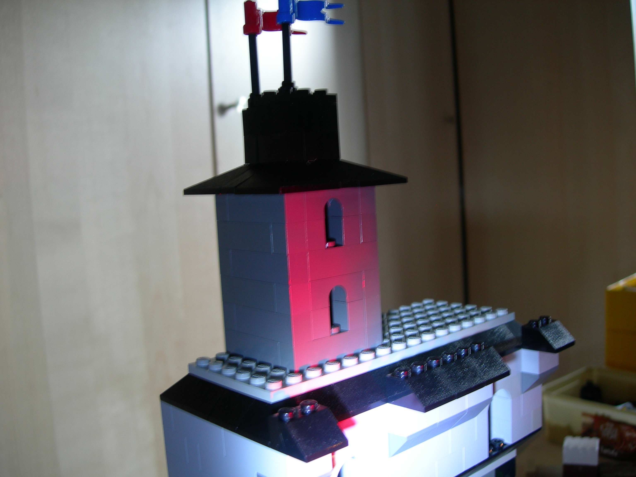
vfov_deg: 37.7
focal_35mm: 38
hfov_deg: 49.0
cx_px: 318
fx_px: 698
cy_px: 238
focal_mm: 7.8
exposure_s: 1/5.8
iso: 50
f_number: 2.8
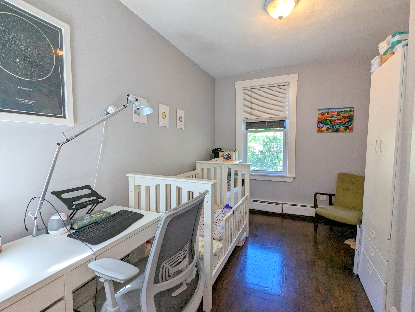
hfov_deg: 94.4
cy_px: 156
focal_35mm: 16
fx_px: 192
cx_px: 208
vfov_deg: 78.2
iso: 164
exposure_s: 1/120
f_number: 2.2
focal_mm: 2.35
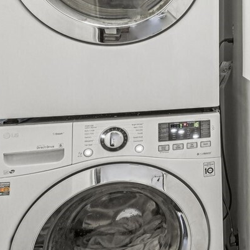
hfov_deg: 19.9
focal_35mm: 61
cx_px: 459
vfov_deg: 27.4
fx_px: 498
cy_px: 38
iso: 400
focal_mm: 17
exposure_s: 1/4
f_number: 8
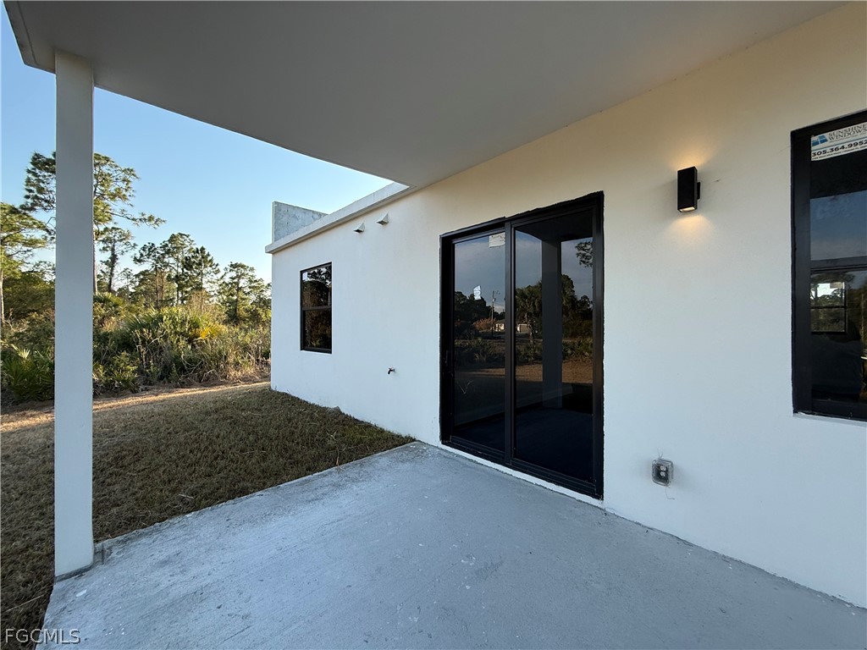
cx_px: 434
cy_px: 325
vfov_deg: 85.7
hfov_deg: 102.1
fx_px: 351
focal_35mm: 14
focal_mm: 2.22
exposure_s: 1/518
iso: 64
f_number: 2.2
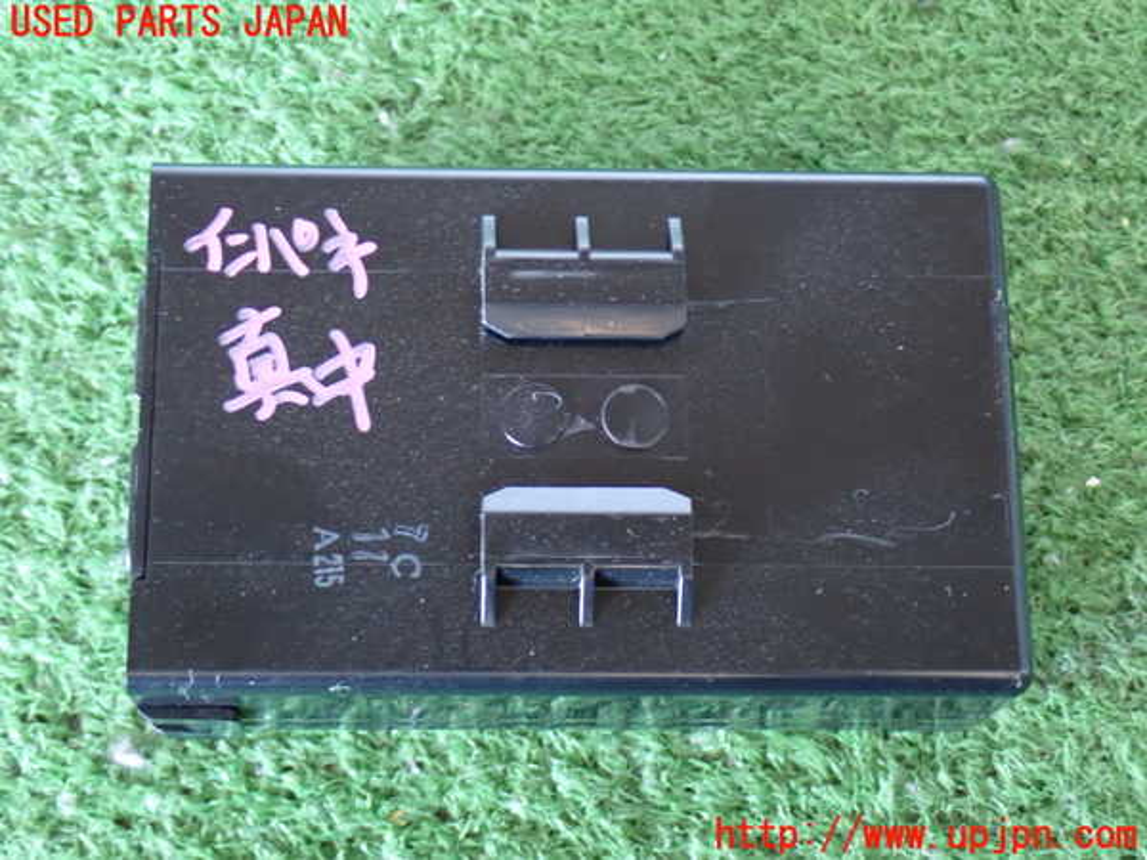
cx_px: 574
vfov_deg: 21.9
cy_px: 430
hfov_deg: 29.0
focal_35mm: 67
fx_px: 2220
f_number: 3.8
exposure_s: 1/15
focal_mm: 11.88
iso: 1000
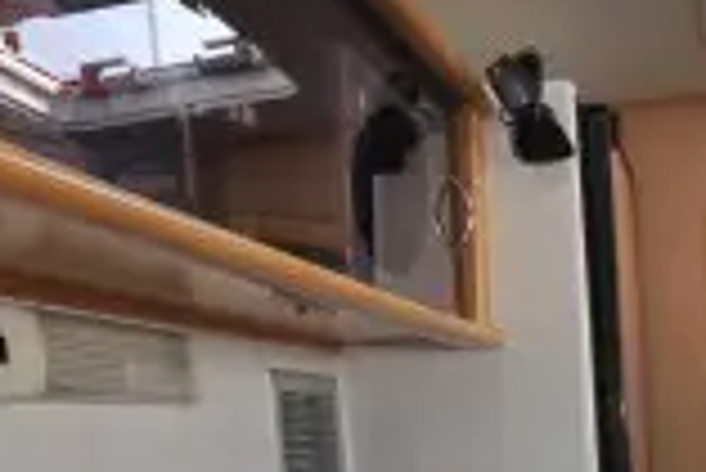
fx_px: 1197
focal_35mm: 61
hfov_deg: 31.4
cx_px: 625
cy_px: 555
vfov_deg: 20.9
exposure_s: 1/200
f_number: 4.5
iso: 200
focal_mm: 10
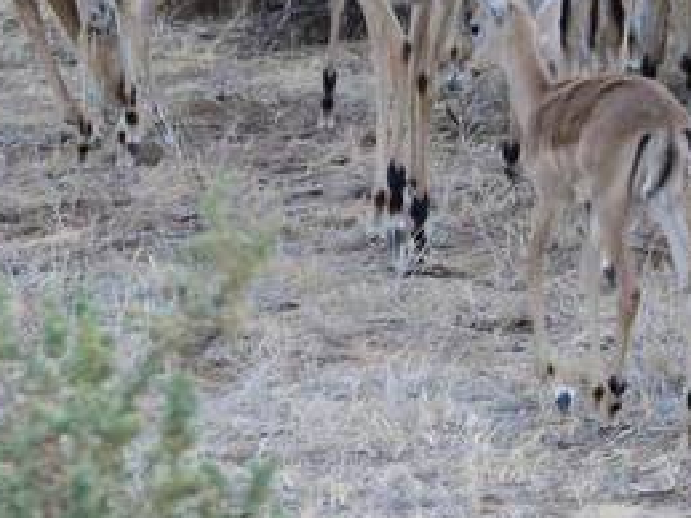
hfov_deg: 5.7
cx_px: 382
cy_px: -49
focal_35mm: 350
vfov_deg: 4.2
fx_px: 6983
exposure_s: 1/400
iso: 6400
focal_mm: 90
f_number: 5.3
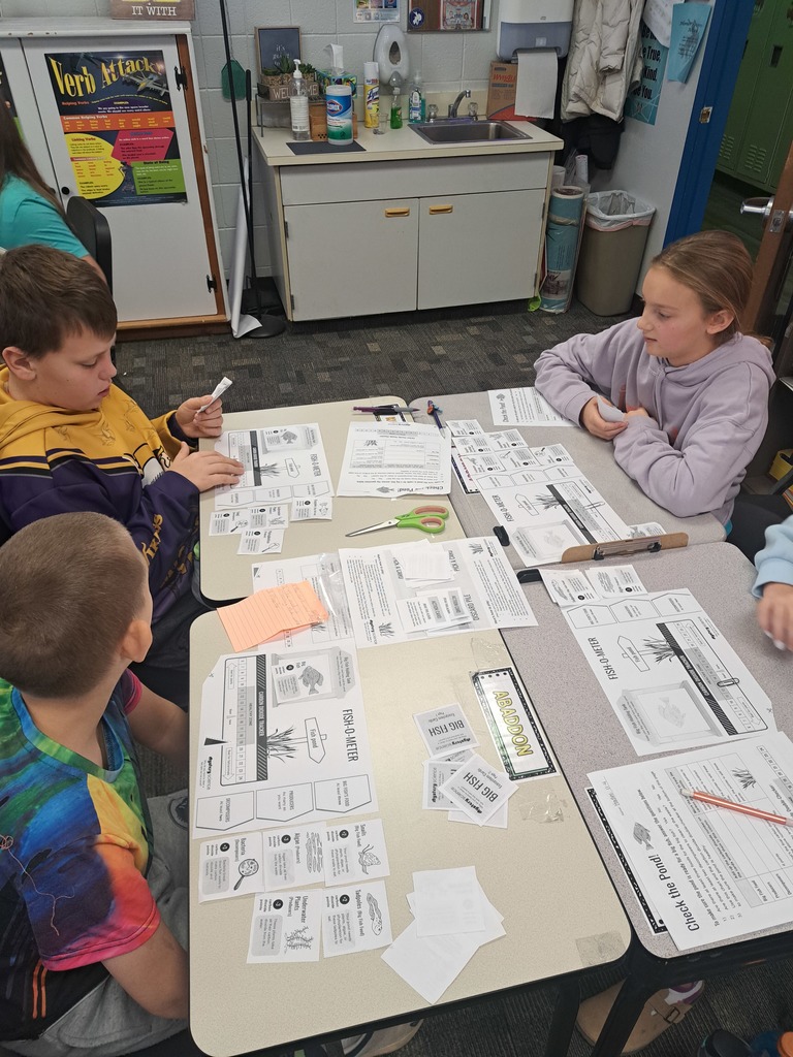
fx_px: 733
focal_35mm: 24
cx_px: 396
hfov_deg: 56.8
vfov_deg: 71.6
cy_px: 528
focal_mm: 5.23
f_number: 1.8
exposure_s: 1/60
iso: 160
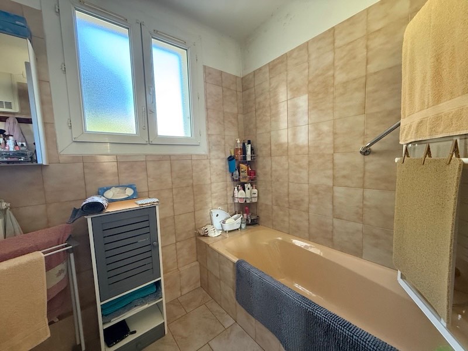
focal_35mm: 14
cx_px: 234
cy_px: 176
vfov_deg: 85.7
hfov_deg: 102.1
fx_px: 189
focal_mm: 2.22
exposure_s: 1/60
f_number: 2.2
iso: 500
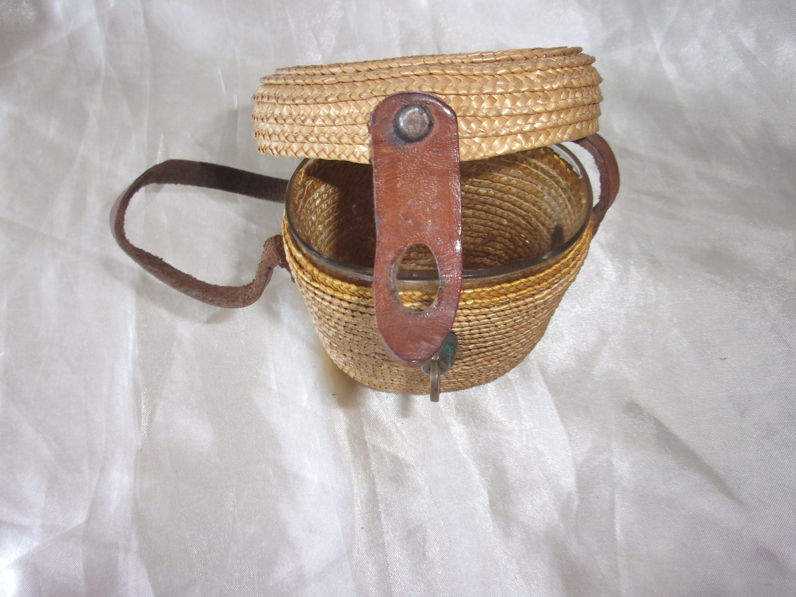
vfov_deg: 49.7
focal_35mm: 28
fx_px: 644
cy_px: 298
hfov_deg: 63.4
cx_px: 398
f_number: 3.9
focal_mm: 5.1
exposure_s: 1/34
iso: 200
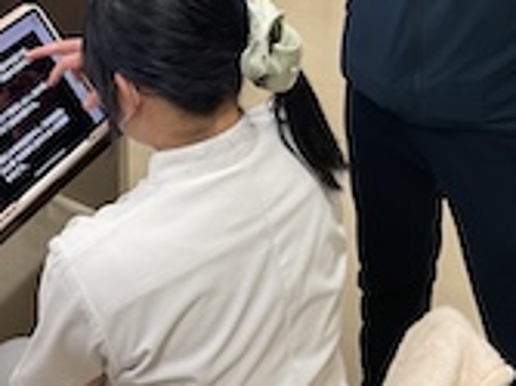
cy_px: -103
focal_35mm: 77
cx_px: 229
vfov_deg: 18.0
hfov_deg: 25.3
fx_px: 1147
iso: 64
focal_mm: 3
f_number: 1.8
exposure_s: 1/60
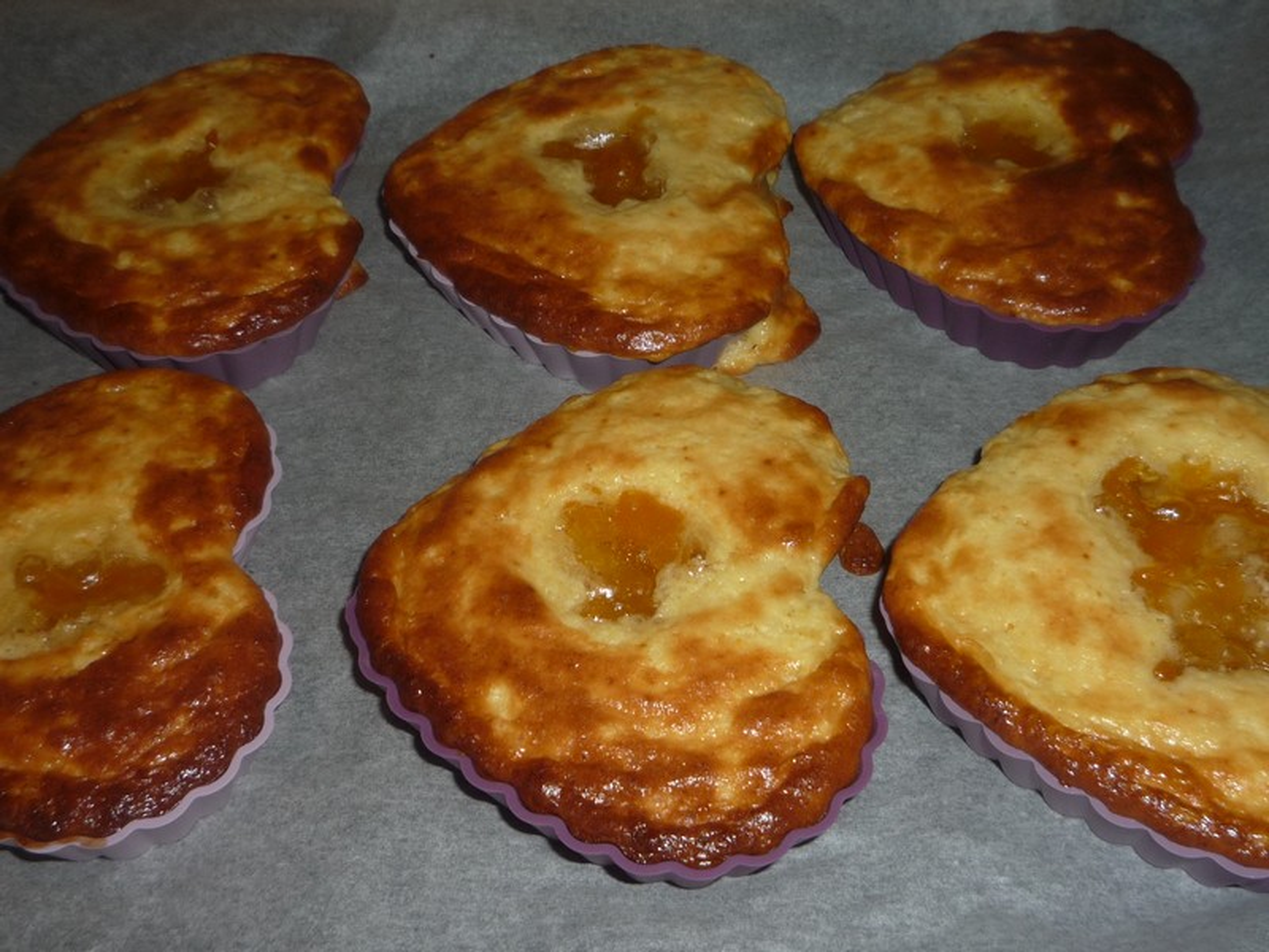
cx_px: 634
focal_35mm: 43
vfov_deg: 33.6
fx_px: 1576
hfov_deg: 43.9
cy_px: 476
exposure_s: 1/30
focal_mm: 5.3
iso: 100
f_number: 4
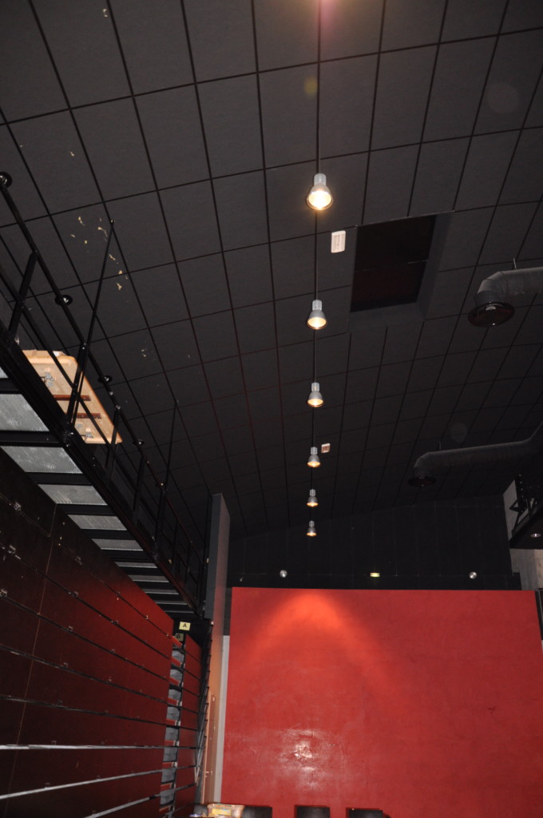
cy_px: 409
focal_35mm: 27
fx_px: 612
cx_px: 272
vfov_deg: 67.4
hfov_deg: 47.8
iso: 640
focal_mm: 18
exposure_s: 1/60
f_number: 3.8
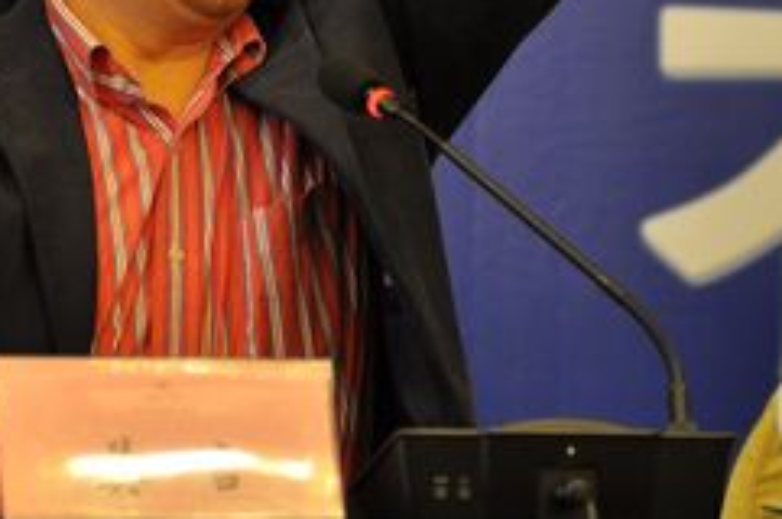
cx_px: 201
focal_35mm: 274
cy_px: -66
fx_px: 5944
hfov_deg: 7.5
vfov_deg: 5.0
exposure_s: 1/80
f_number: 2.8
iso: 640
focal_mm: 80
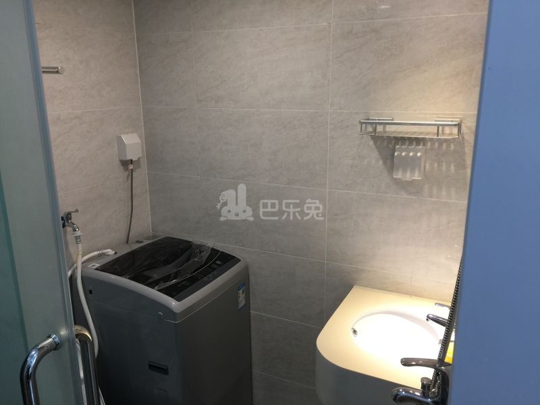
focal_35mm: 29
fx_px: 452
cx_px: 270
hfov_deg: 61.7
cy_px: 202
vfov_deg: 48.2
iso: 40
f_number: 2.2
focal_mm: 4.15
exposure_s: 1/33
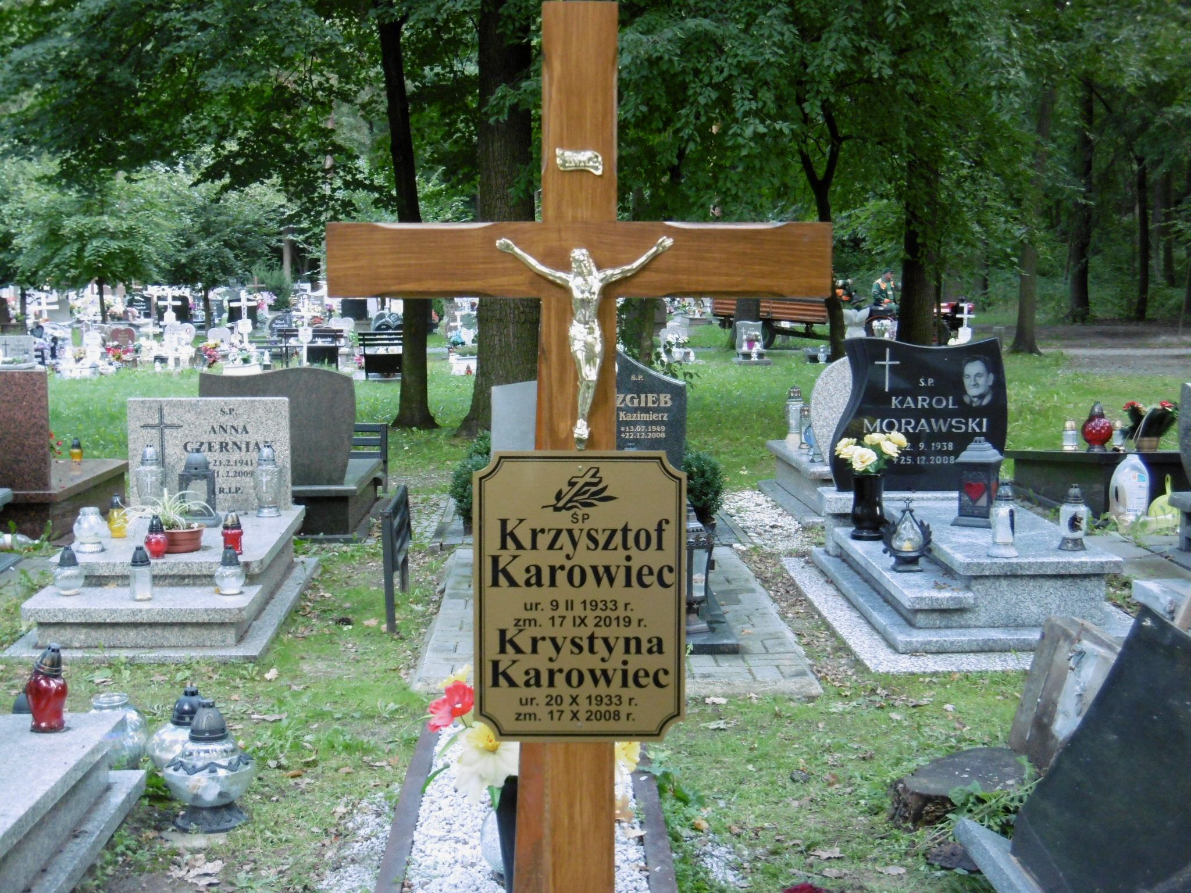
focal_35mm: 51
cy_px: 446
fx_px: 1755
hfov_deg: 37.5
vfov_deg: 28.6
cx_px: 596
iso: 320
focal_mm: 9.2
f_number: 4
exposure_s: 1/60
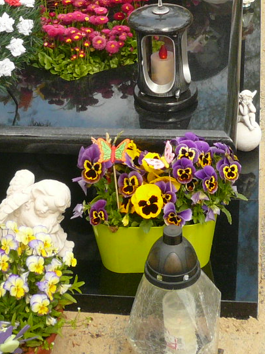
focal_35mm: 83
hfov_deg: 17.8
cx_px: 154
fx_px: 847
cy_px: 31
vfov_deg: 22.9
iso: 100
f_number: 2.8
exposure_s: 1/640
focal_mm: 4.6
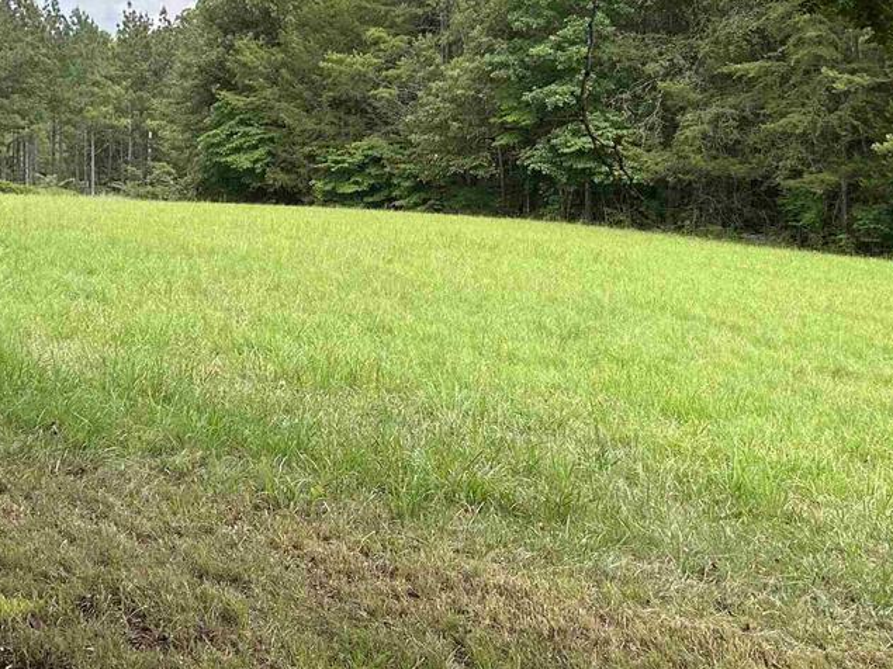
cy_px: 218
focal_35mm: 59
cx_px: 328
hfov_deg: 32.5
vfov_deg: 24.7
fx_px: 1522
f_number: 1.5
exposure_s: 1/1135
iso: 50
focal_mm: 5.7
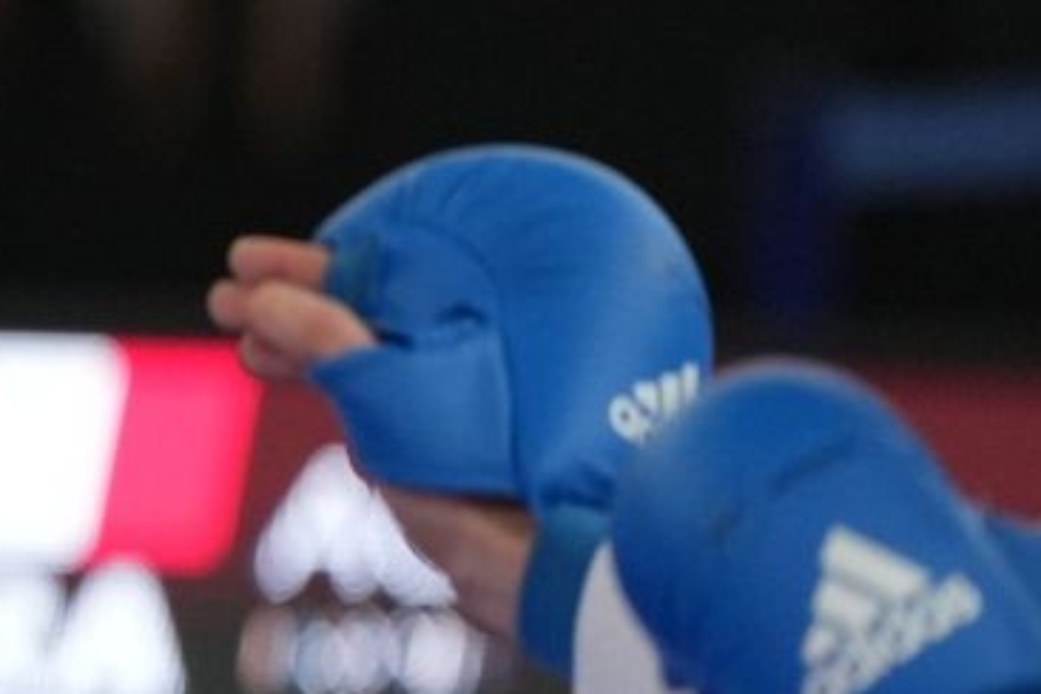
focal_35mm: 983
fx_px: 28423
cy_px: 267
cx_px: -1397
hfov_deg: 2.1
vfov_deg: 1.4
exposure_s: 1/1000
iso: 2000
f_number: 2.8
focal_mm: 200
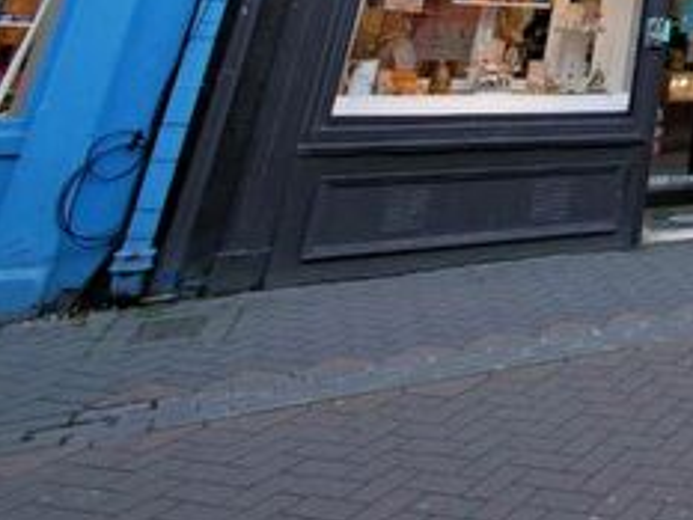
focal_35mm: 42
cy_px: -251
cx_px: 980
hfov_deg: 30.5
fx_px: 841
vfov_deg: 25.9
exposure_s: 1/80
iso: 200
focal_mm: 7
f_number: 4
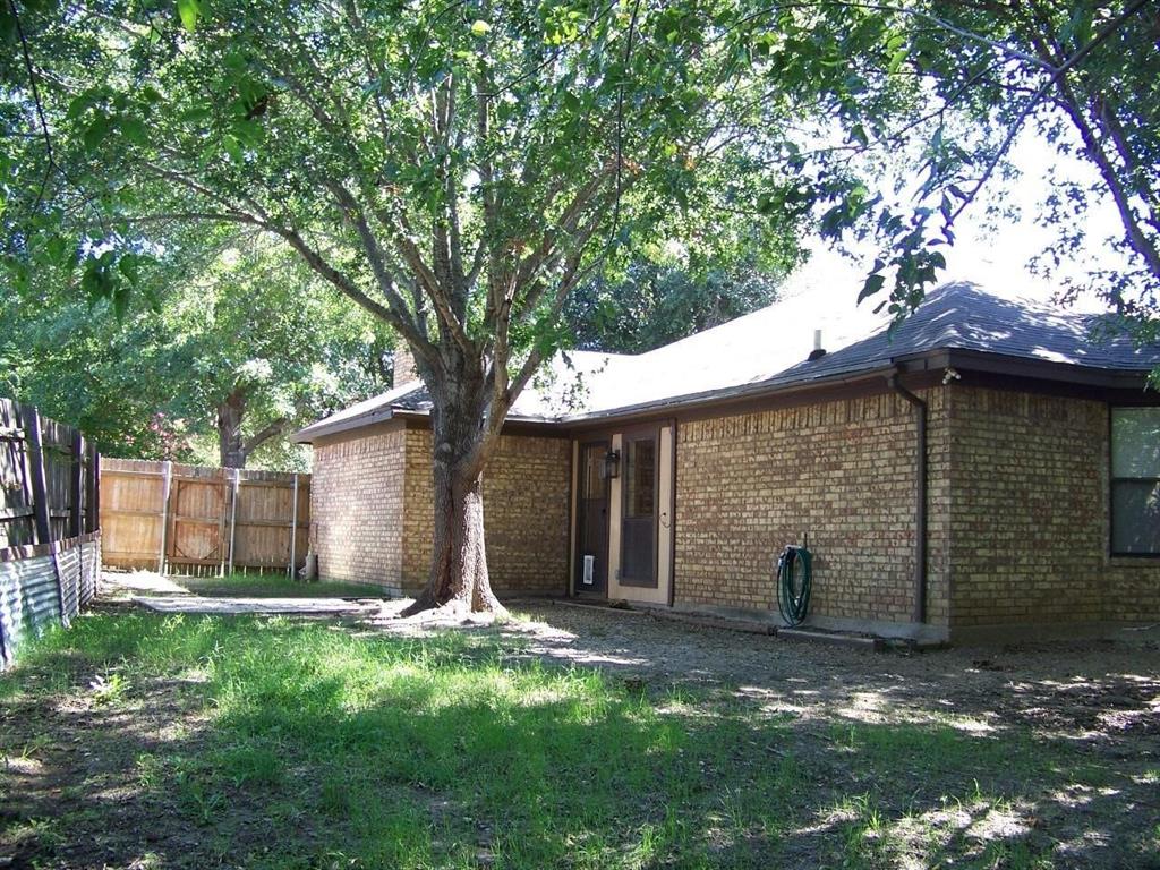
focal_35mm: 36
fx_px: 1206
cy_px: 435
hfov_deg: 51.4
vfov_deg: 39.7
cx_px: 580
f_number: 2.8
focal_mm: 5.85
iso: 64
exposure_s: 1/40
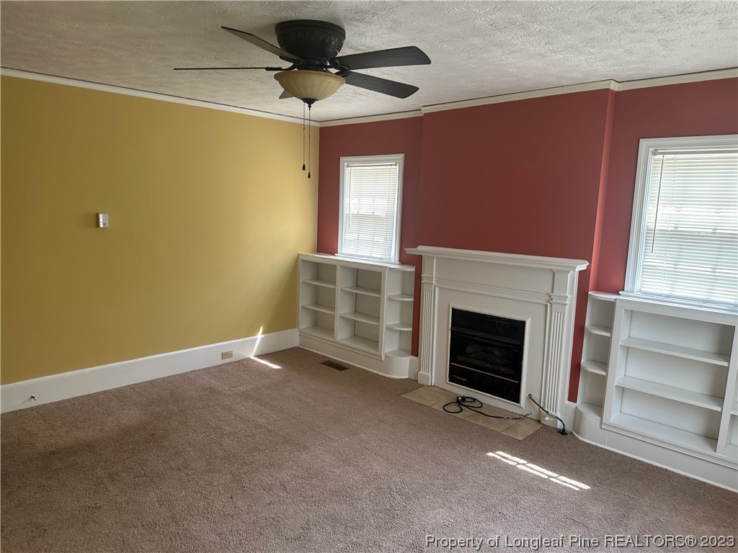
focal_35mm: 24
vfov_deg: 56.8
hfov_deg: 71.6
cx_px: 369
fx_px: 512
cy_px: 276
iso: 125
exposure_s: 1/121
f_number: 1.78
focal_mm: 6.86
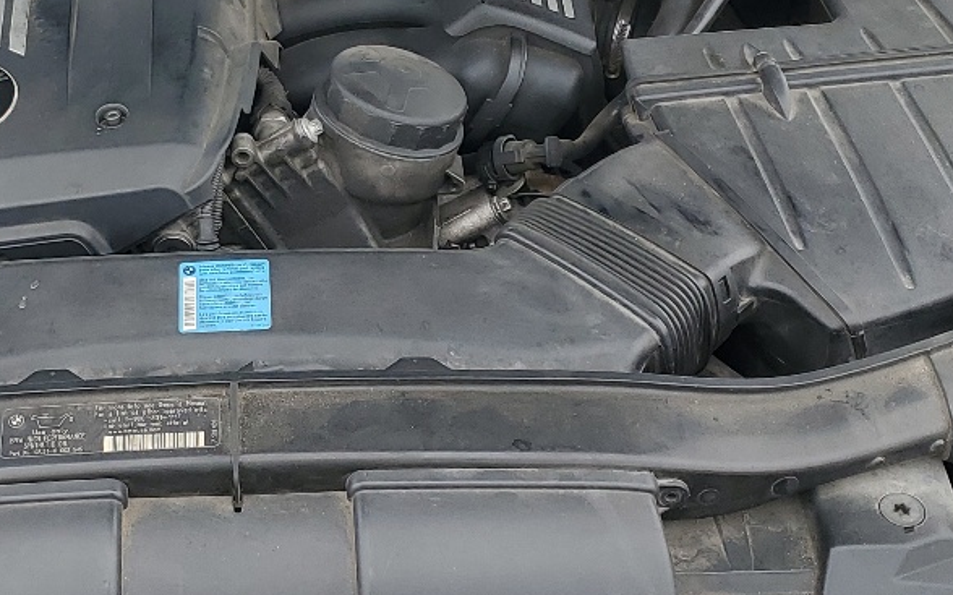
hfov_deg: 27.1
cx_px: 222
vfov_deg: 17.3
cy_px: 164
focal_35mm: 75
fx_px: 1947
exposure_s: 1/714
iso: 50
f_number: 1.5
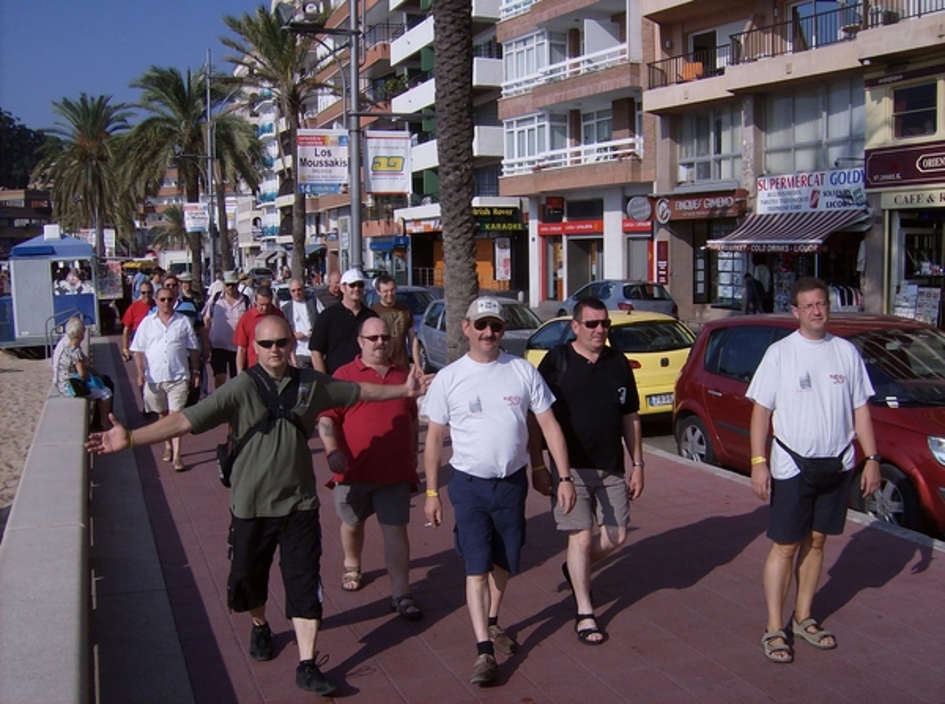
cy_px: 352
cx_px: 472
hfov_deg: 51.5
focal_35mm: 36
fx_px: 980
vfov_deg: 39.5
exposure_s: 1/1221
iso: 100
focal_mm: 6
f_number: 4.7
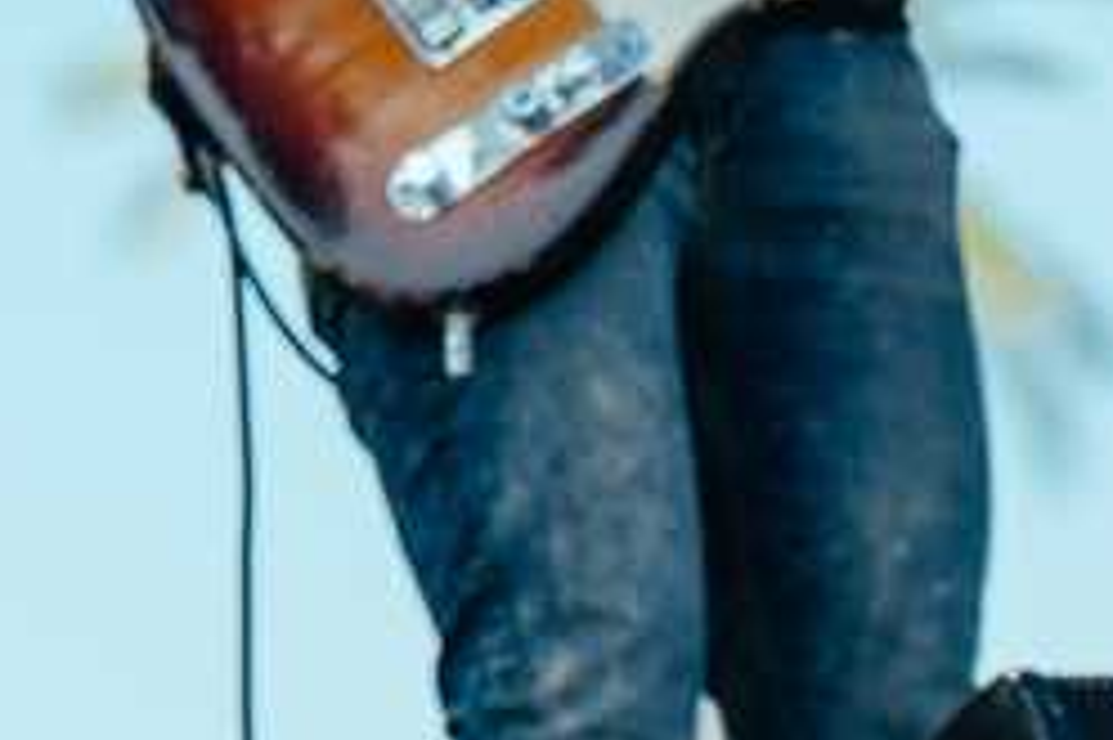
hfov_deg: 3.8
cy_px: -917
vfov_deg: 2.5
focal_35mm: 543
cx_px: -619
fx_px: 16776
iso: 250
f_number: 5
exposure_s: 1/800
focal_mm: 120
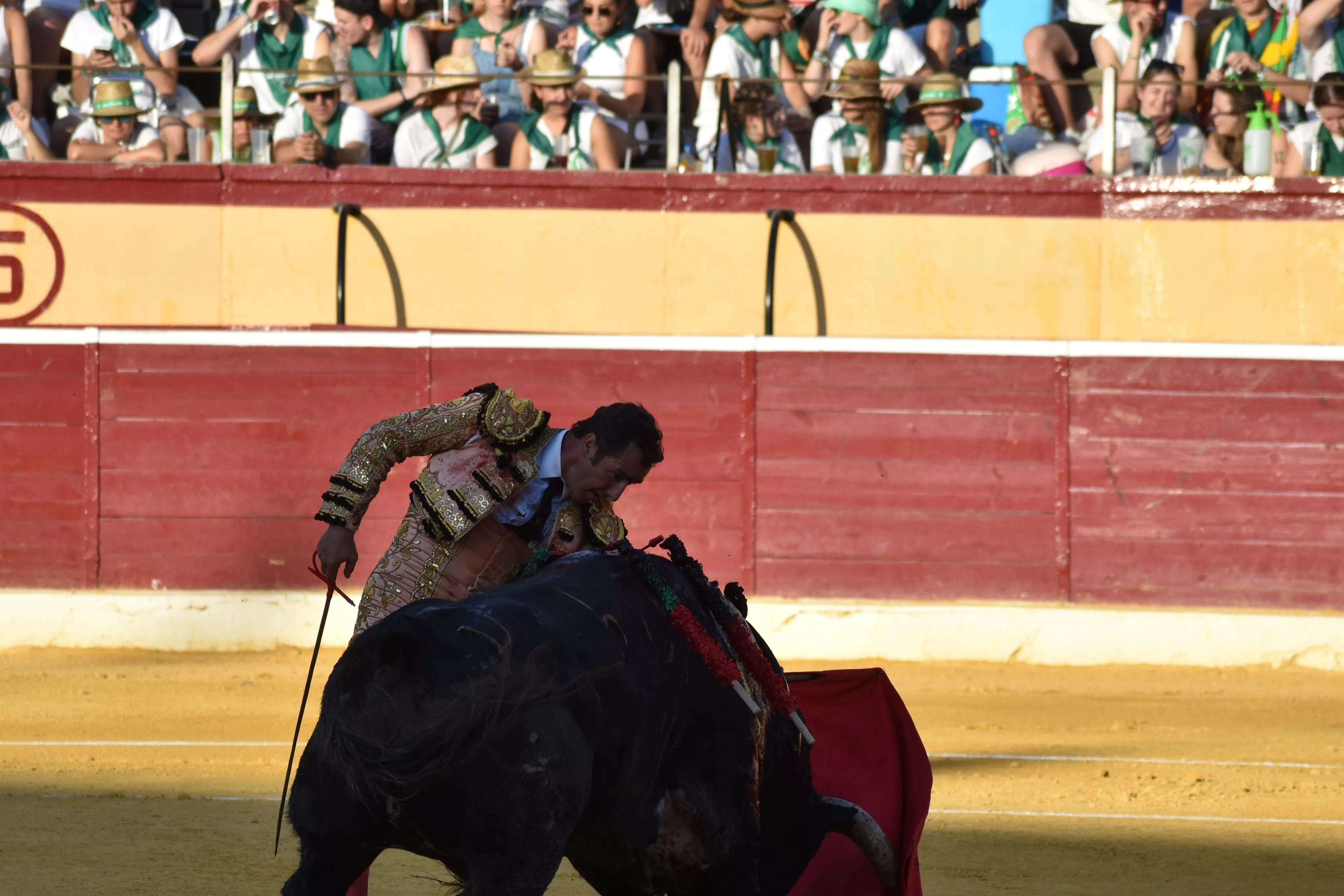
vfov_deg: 4.6
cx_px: 610
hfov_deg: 7.0
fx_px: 11040
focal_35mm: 296
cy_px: 639
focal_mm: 135
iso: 400
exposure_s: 1/2000
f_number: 5.6
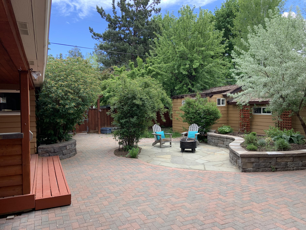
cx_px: 153
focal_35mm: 26
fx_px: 230
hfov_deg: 67.3
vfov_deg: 53.1
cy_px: 115
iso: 25
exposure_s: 1/334
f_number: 1.8
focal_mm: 4.25
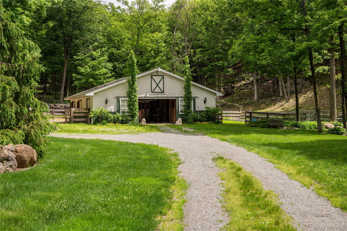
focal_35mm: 43
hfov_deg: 45.5
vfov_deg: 31.1
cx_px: 174
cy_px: 116
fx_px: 414
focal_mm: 43
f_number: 8
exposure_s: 1/200
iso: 100
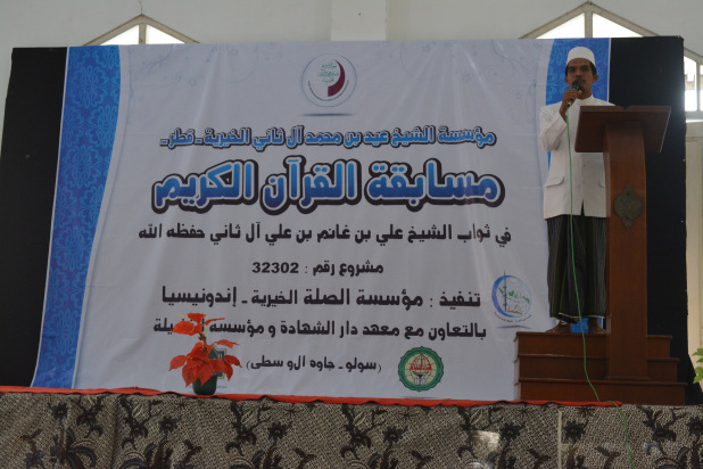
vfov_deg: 20.2
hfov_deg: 29.9
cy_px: 234
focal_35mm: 68
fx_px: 1318
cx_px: 352
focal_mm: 45
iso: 2000
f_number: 8
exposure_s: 1/50
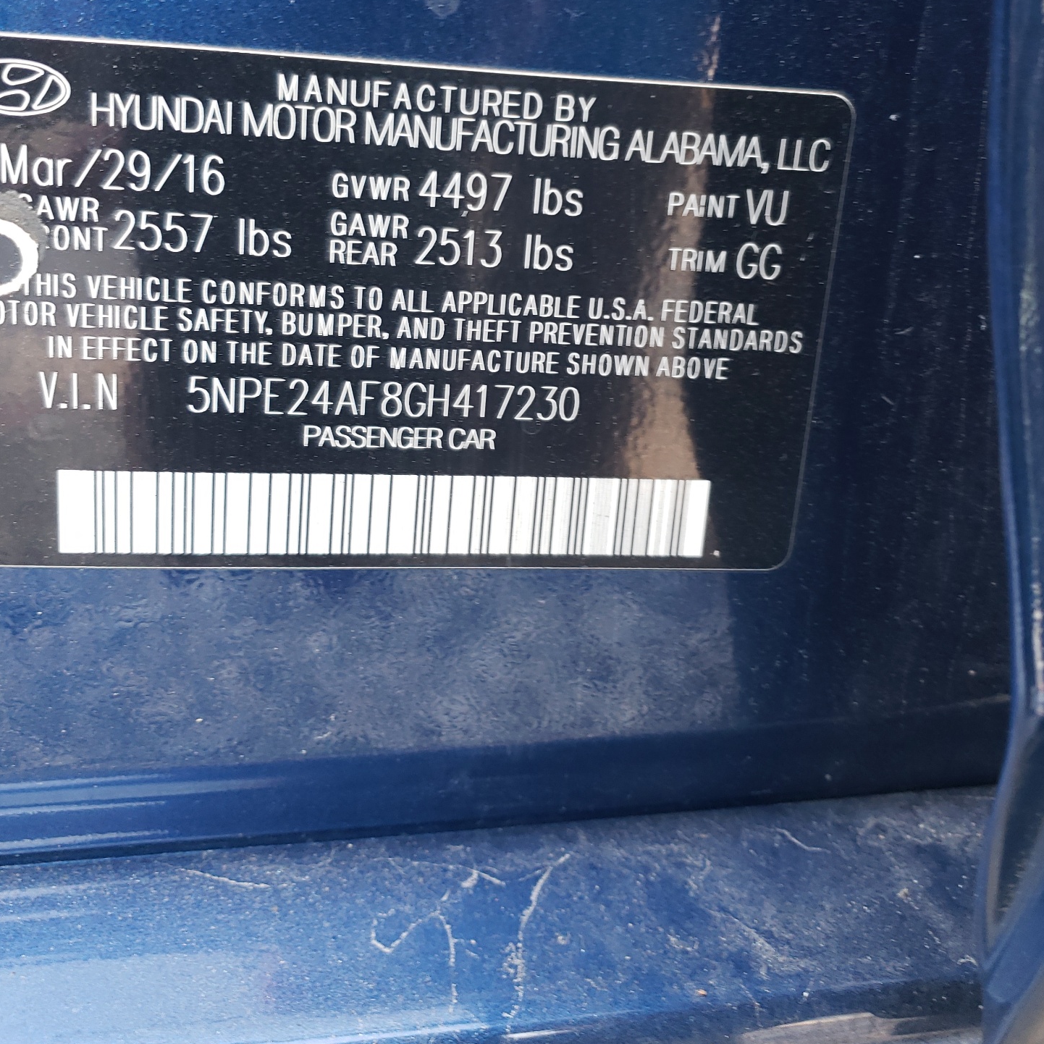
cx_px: 486
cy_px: 307
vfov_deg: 47.3
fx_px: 1160
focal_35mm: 34
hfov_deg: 48.4
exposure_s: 1/50
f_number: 1.5
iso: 58
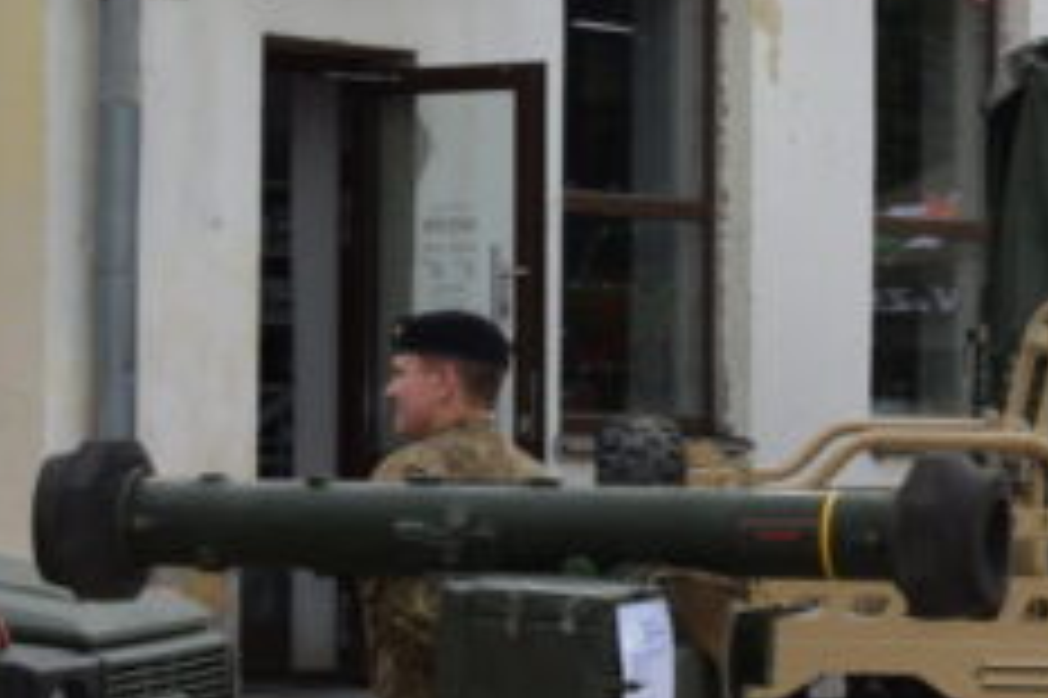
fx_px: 5760
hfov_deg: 10.3
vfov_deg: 6.9
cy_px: 205
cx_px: 1035
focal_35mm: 198
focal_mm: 30
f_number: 8
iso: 100
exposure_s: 1/200
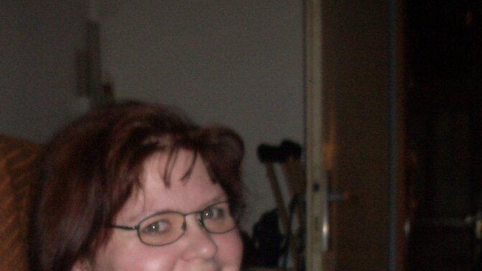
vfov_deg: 17.3
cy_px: 279
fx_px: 869
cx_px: 184
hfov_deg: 30.9
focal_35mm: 68
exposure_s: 1/60
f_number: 2.6
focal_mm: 5.8
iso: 200
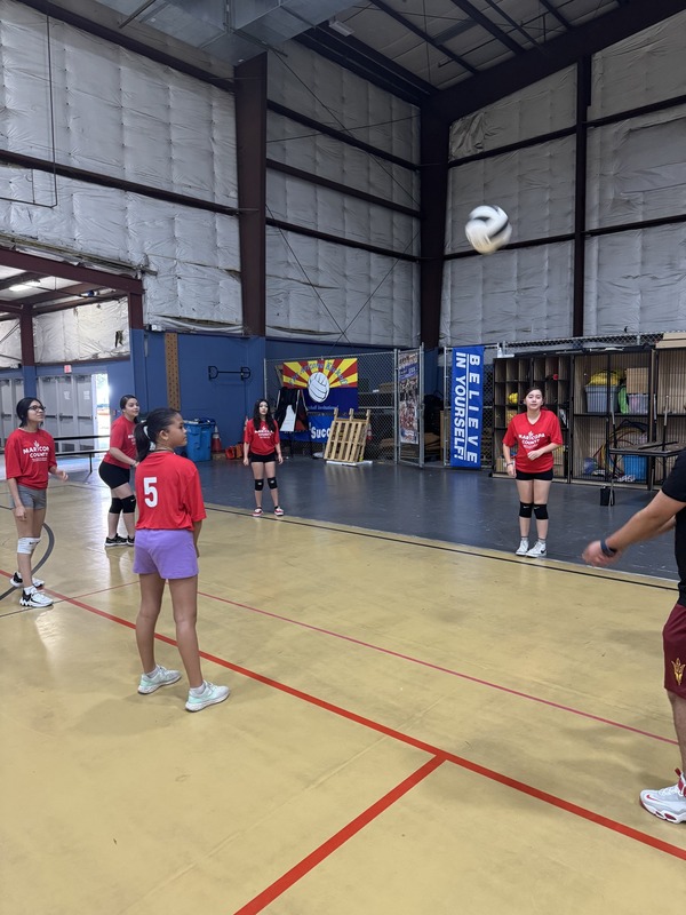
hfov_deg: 56.8
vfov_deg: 71.6
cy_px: 458
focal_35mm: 24
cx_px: 343
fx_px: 634
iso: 320
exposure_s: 1/60
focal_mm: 6.76
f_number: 1.78
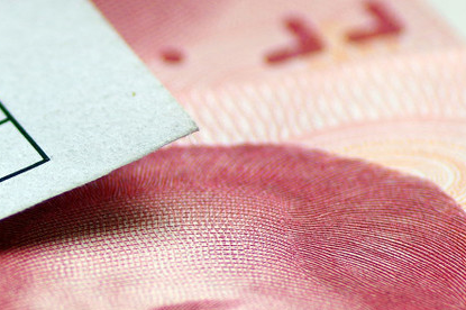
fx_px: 5613
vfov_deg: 3.2
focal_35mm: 434
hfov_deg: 4.7
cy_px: 170
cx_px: -197
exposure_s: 1/160
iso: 400
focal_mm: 100
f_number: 3.5
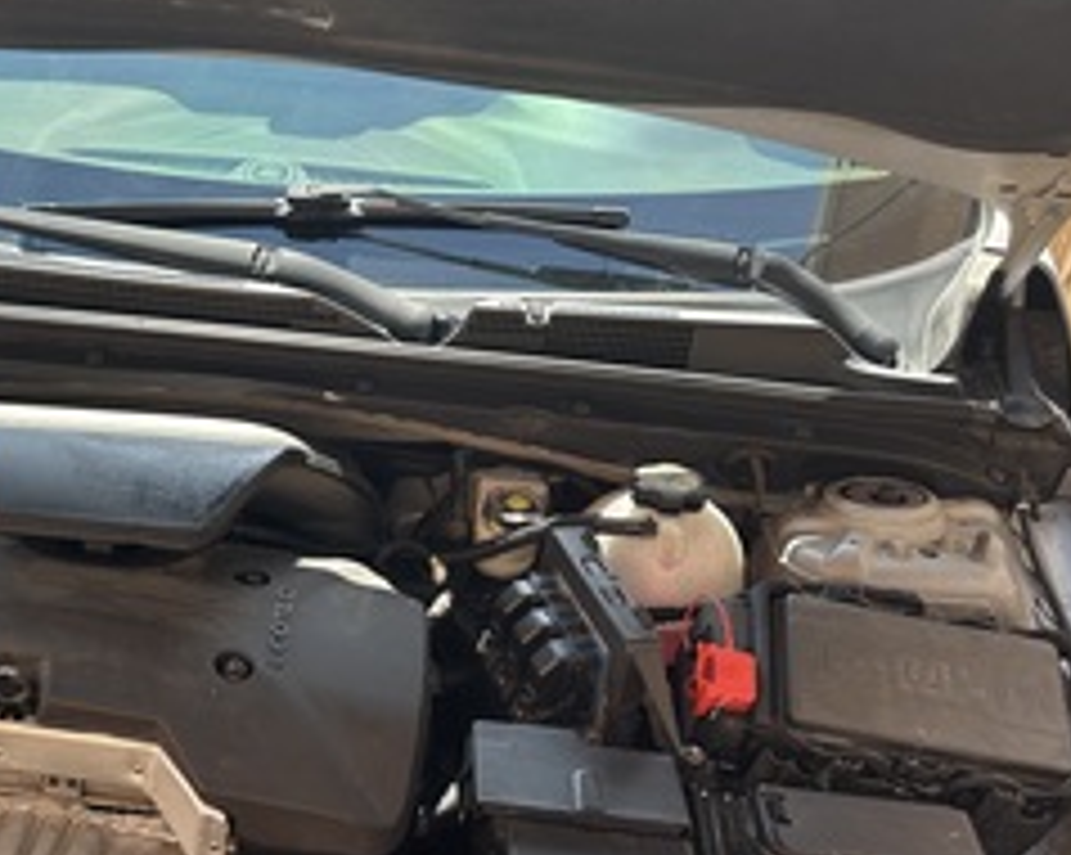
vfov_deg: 32.6
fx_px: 1425
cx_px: 178
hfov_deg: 39.2
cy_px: 668
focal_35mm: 45
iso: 80
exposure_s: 1/642
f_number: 1.78
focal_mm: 6.86
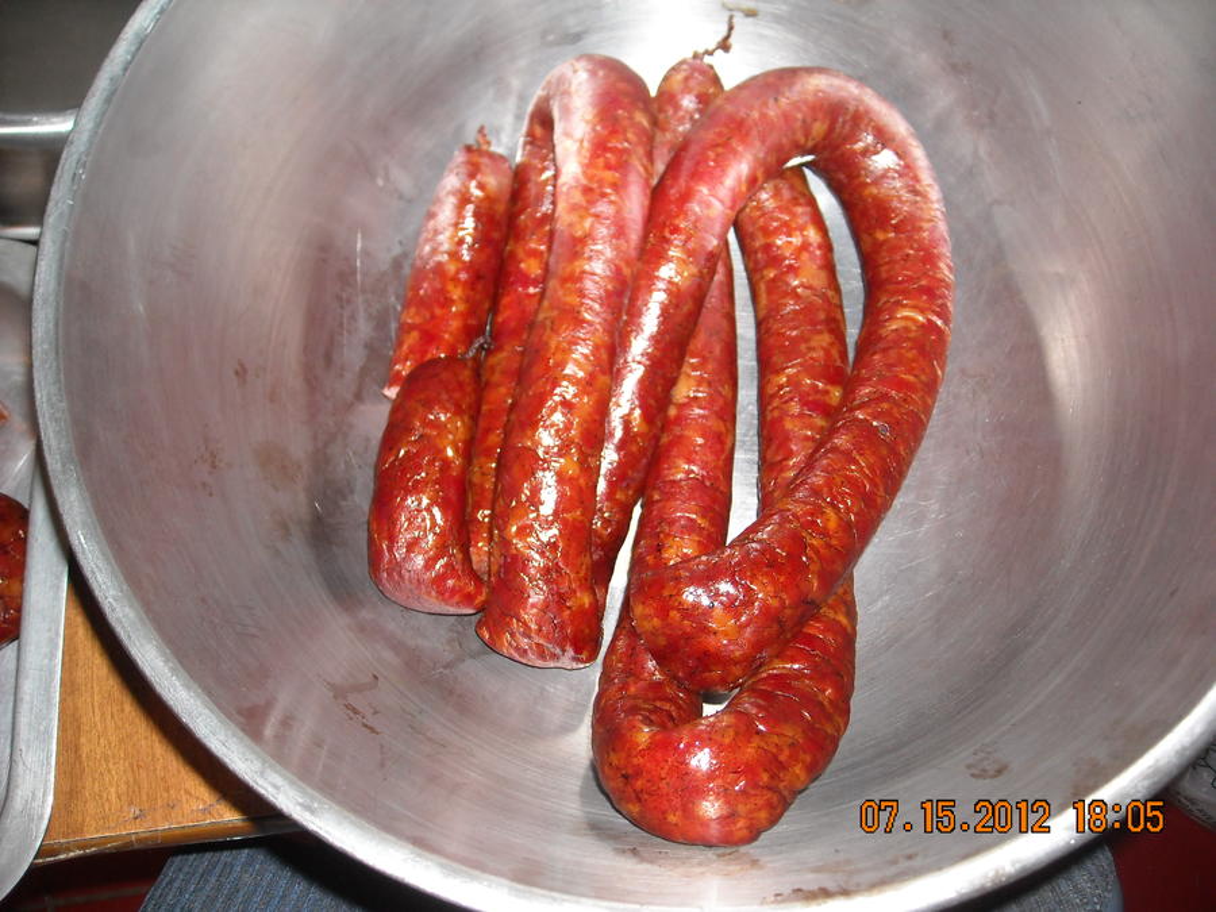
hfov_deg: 52.6
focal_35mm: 35
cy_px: 456
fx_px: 1229
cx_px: 608
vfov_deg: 40.7
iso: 200
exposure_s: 1/60
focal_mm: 5.7
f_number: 2.8
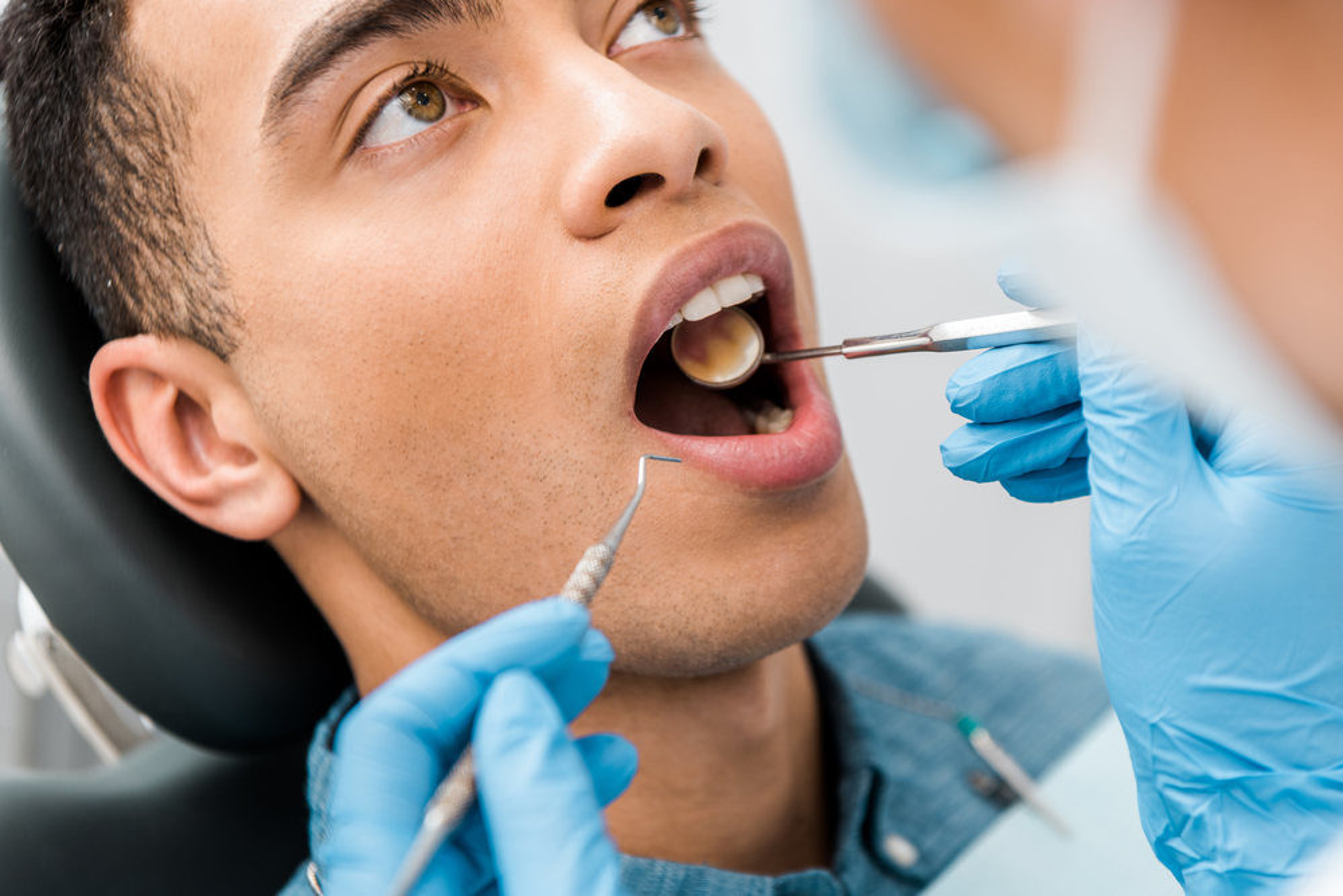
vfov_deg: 19.5
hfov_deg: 28.8
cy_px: 448
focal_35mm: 70
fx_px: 2612
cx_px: 672
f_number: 4.5
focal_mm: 70
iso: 320
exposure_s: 1/200
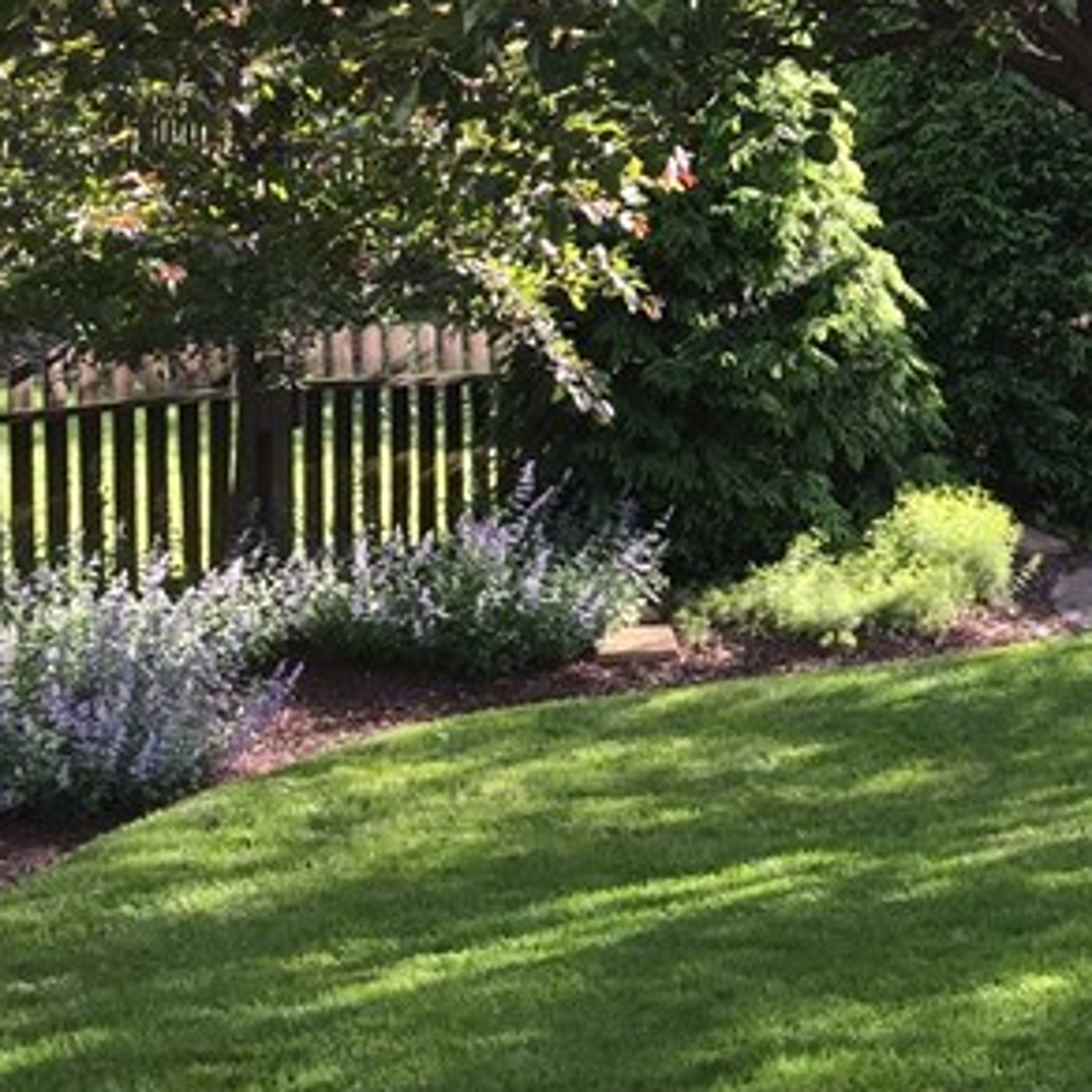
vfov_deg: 18.7
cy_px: -41
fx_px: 3212
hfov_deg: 17.8
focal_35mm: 90
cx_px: 1511
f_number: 2.2
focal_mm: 4.15
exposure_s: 1/170
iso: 32
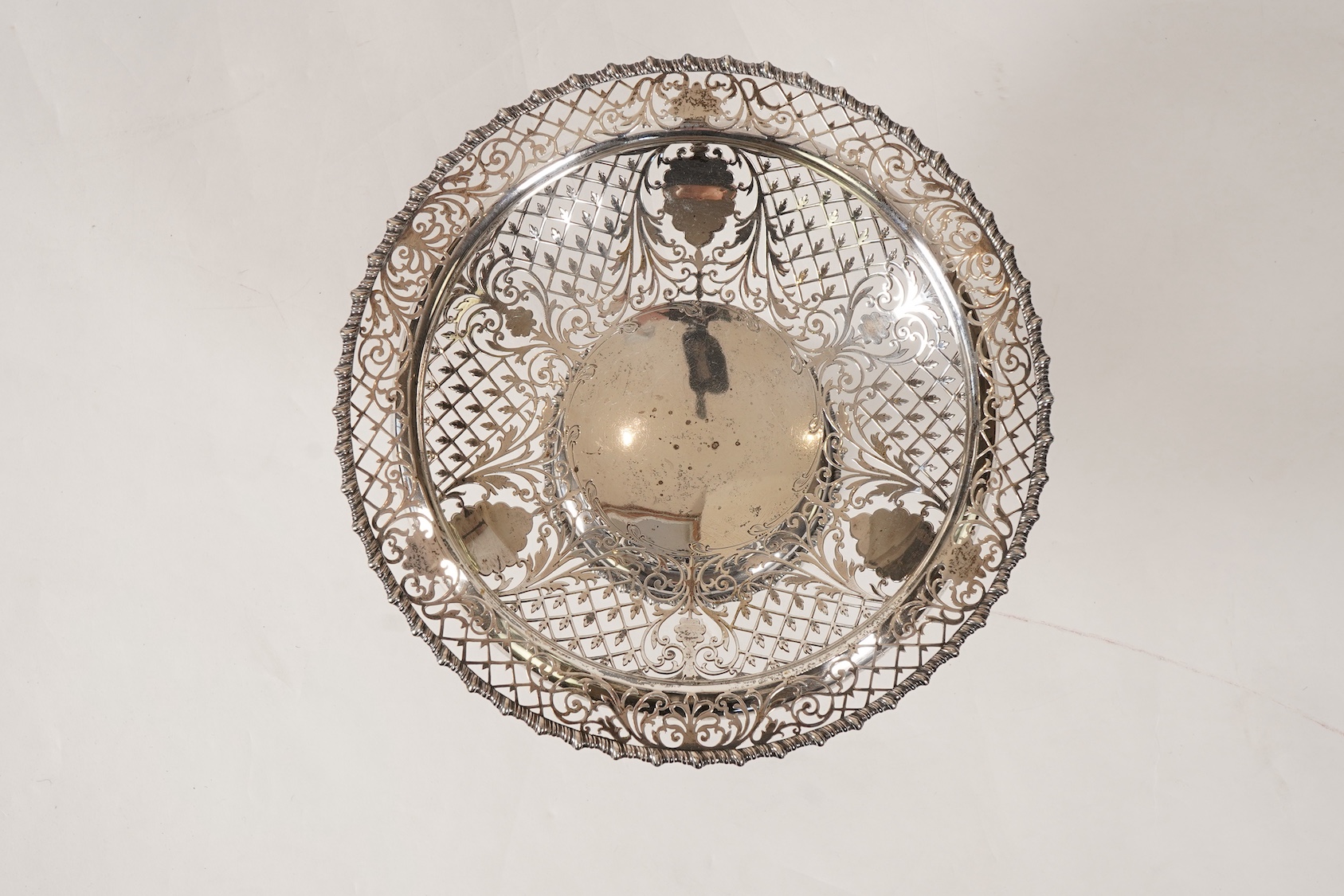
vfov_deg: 29.9
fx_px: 1680
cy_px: 448
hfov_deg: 43.6
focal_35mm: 45
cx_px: 672
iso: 320
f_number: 16
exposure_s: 1/125
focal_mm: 30
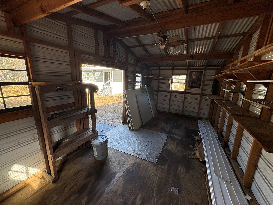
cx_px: 136
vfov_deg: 85.7
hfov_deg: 102.1
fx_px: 110
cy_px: 102
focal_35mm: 14
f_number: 2.2
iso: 50
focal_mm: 2.22
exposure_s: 1/110
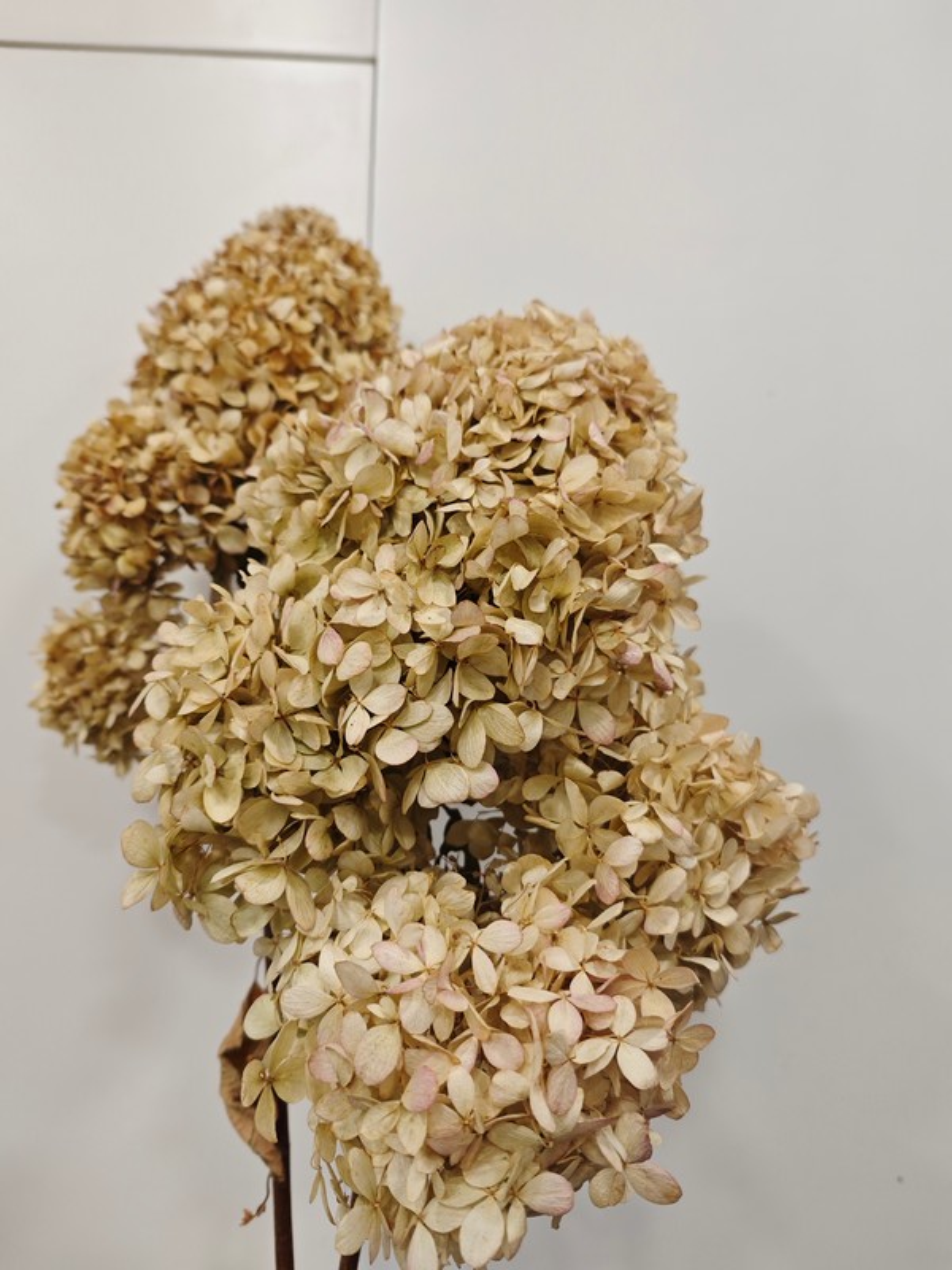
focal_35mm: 23
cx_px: 476
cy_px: 635
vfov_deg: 73.9
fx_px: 843
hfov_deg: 58.9
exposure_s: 1/100
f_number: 1.6
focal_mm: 6.55
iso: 160
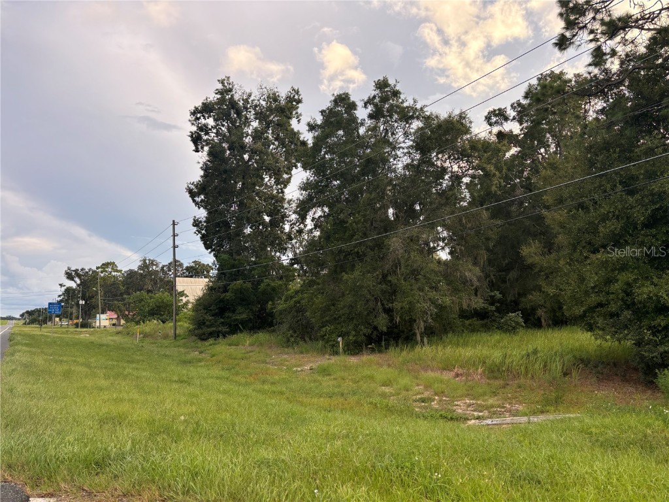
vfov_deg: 53.1
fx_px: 502
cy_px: 251
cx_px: 334
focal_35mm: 26
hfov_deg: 67.3
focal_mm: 5.96
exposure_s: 1/550
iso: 50
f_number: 1.6
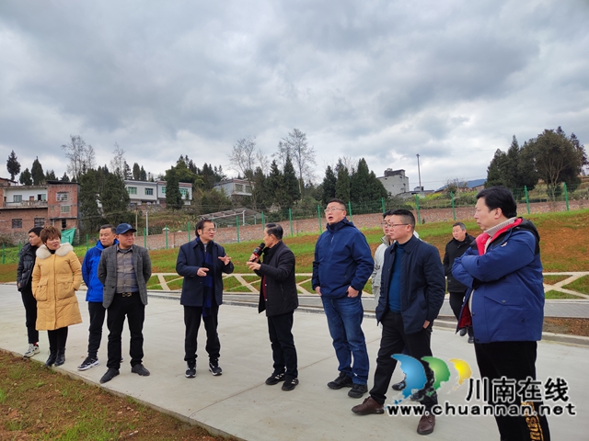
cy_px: 220
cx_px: 294
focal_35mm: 24
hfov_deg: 71.6
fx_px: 408
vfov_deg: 56.8
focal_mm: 5.59
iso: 50
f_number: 1.88
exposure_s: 1/1770
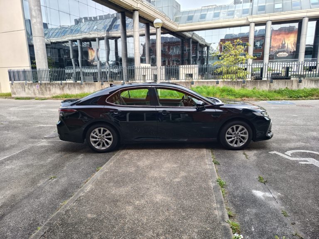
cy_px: 120
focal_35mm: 24
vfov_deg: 56.8
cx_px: 160
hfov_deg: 71.6
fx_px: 221
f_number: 1.7
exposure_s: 1/100
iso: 97
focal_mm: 5.24
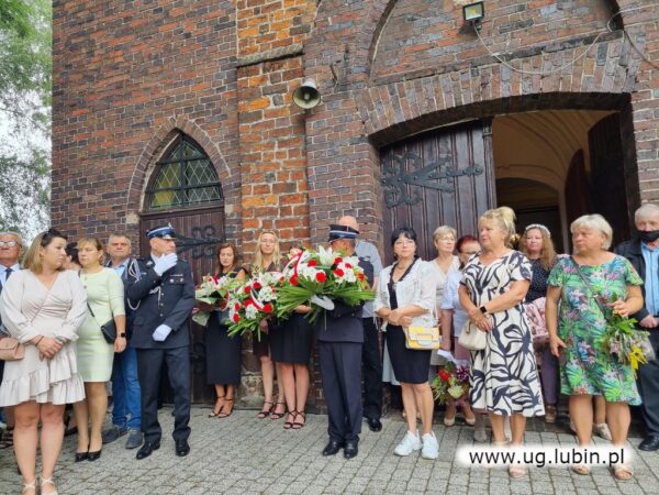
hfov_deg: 67.3
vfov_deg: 53.1
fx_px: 495
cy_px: 248
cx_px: 330
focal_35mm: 26
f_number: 1.8
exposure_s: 1/154
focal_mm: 5.4
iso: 50
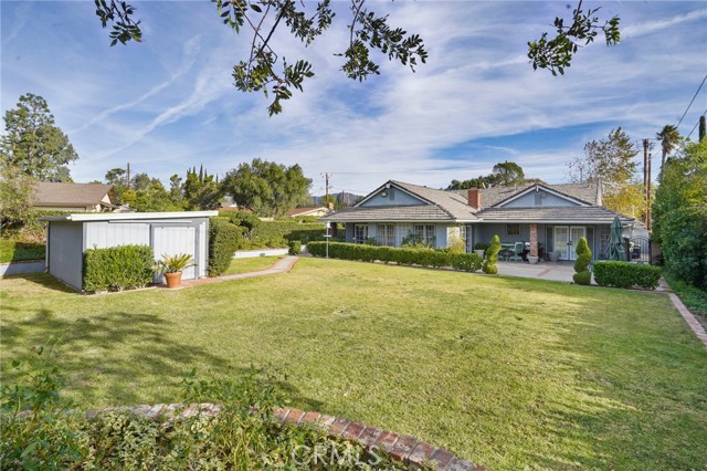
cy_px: 236
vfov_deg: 73.7
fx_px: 314
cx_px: 354
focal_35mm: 16
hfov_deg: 96.8
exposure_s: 1/30
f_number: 11
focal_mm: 16
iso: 320
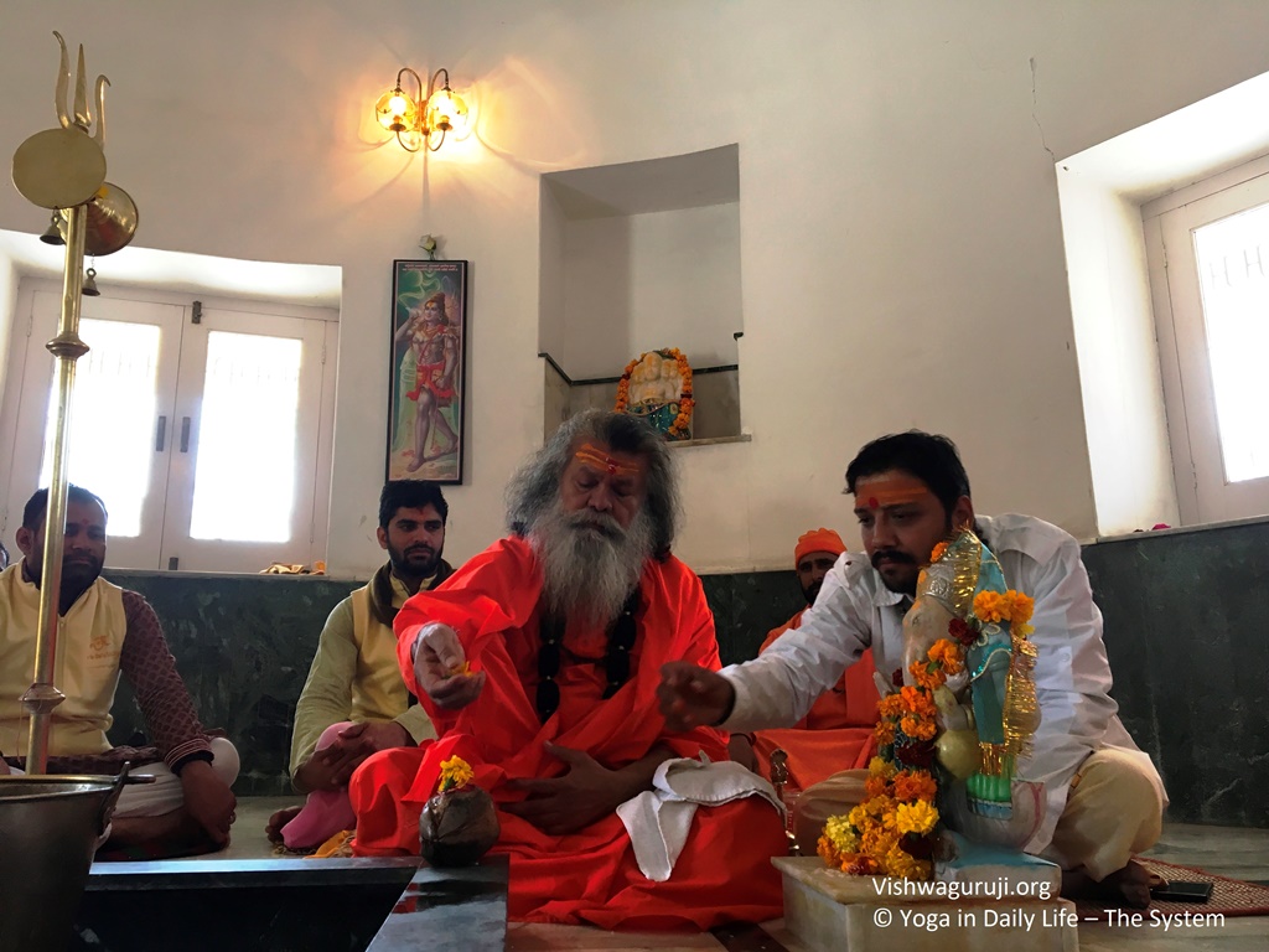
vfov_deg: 48.2
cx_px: 634
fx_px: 1063
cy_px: 476
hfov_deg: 61.7
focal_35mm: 29
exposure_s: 1/33
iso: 40
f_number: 2.2
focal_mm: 4.15
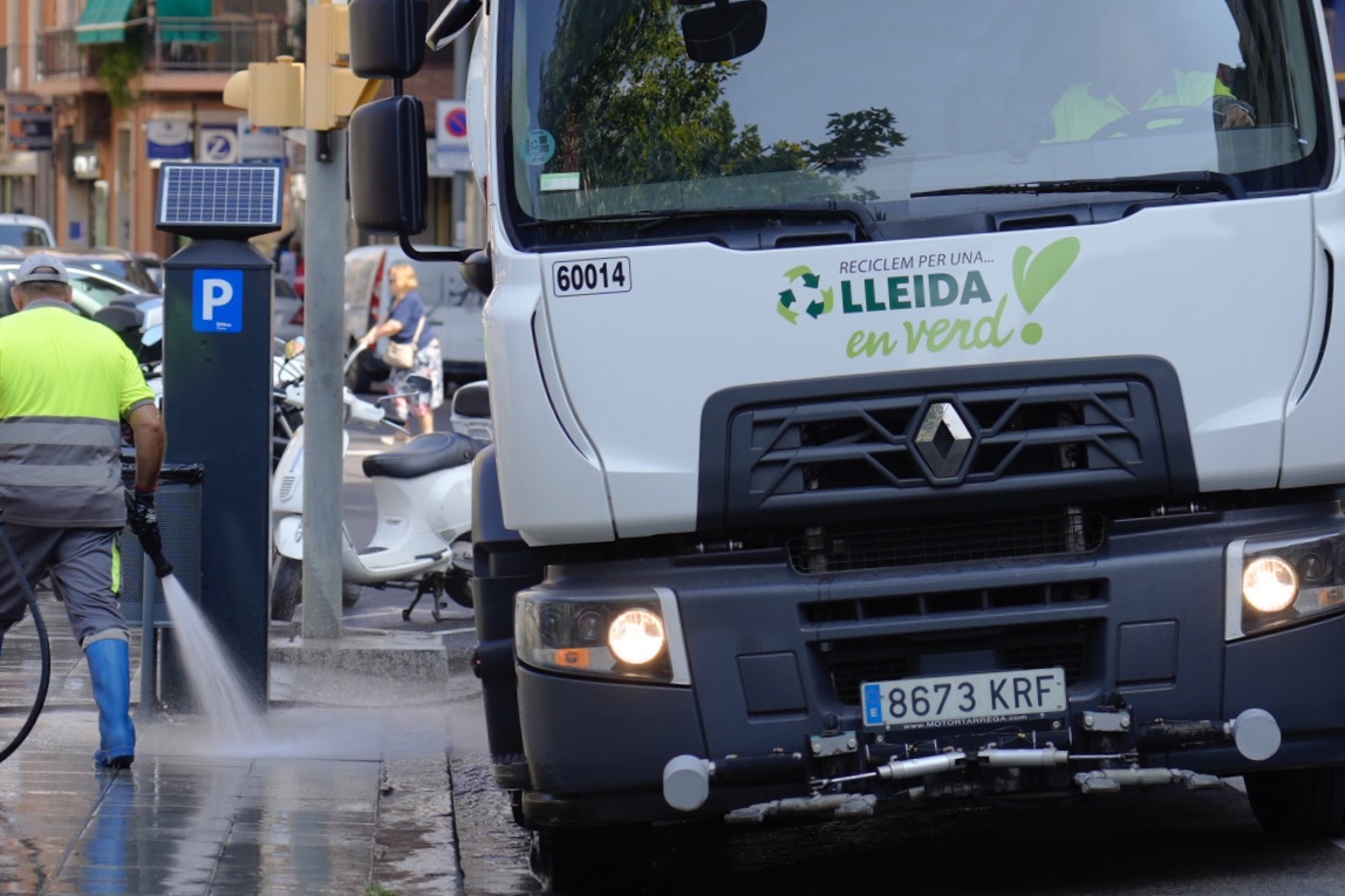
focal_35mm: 168
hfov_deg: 12.2
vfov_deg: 8.2
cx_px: 631
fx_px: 6275
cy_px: 353
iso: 100
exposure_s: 1/250
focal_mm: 86
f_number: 4
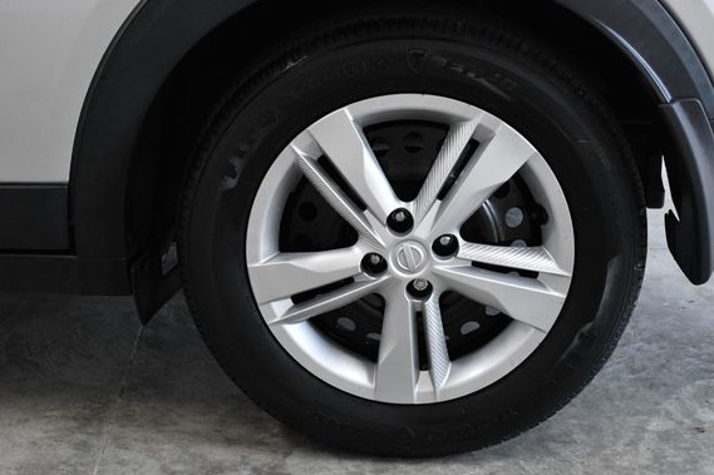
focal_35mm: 81
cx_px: 400
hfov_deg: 25.0
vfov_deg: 16.8
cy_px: 222
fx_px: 1606
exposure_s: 1/400
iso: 2500
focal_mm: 48
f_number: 10
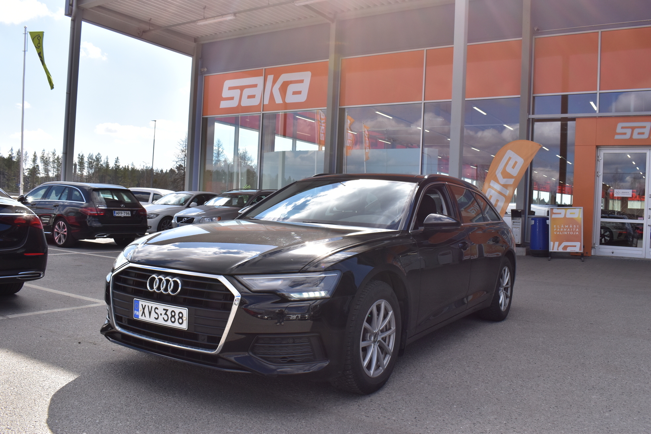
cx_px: 326
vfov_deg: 41.7
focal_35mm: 32
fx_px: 570
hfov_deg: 59.5
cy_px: 217
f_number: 11
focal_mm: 21
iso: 360
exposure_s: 1/500
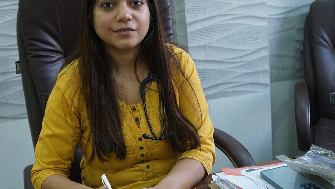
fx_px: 506
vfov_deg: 21.1
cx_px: 163
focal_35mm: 57
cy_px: 81
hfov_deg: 36.6
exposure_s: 1/125
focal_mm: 38
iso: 1000
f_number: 4
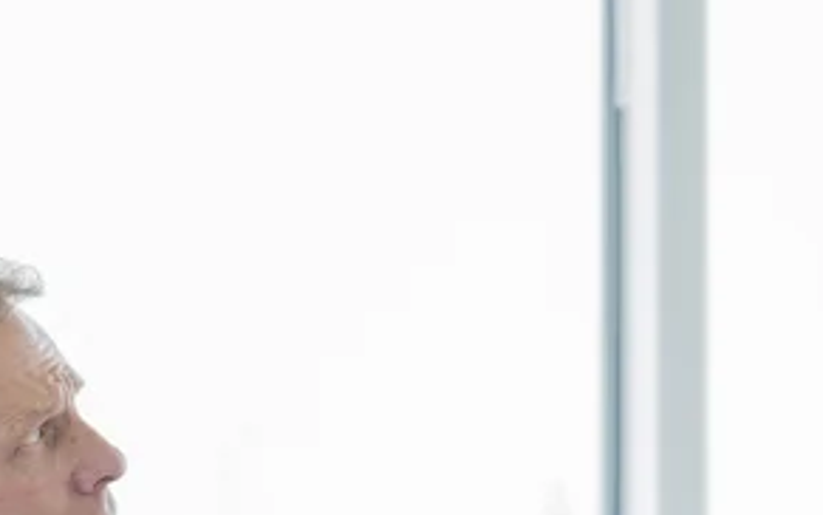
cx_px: 420
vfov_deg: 4.4
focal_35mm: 298
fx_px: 6685
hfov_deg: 7.0
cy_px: 349
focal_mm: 85
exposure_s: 1/320
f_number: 2.8
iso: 320
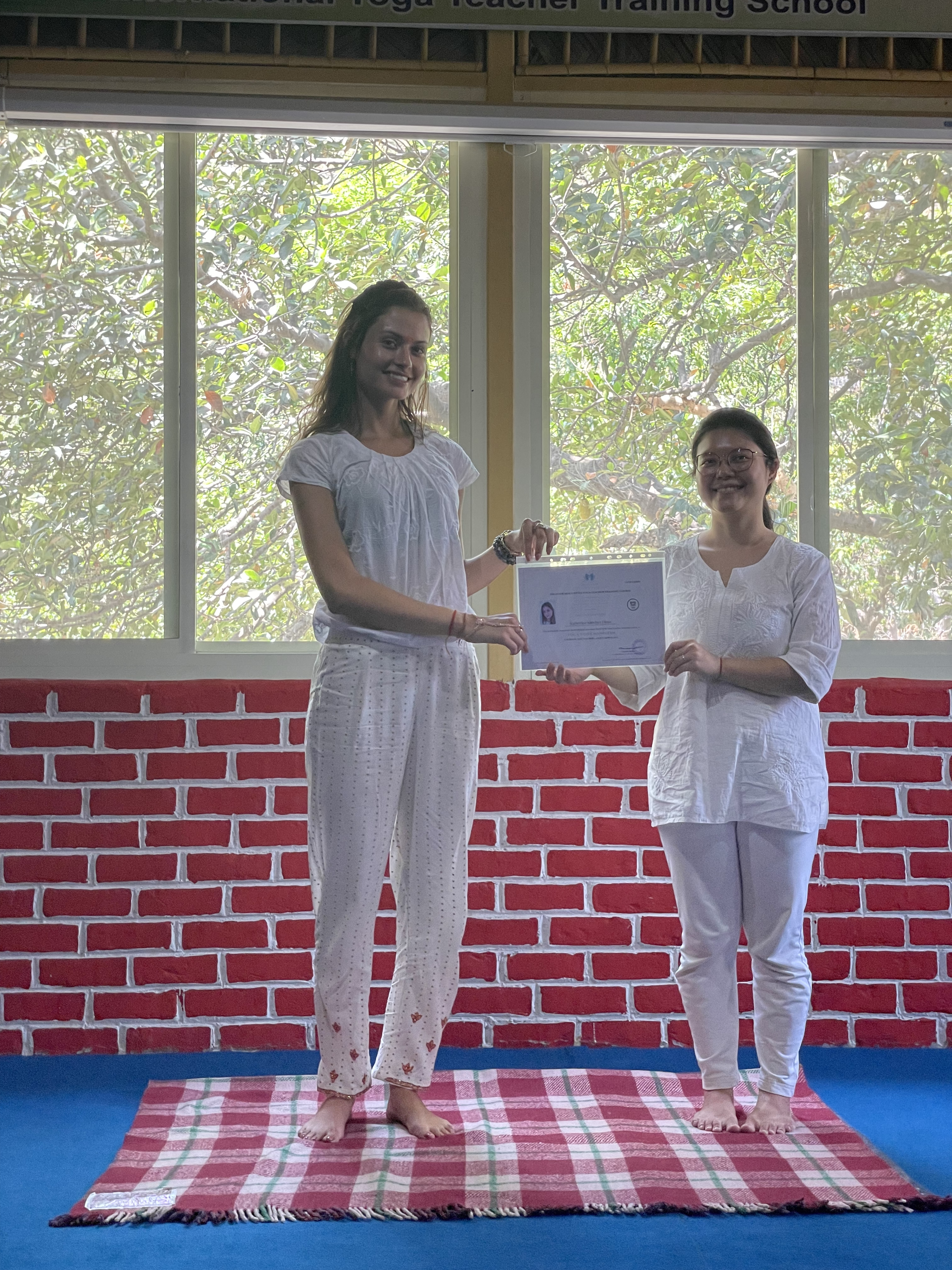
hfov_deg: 28.0
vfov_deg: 36.8
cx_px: 476
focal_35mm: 52
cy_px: 635
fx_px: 1907
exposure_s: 1/100
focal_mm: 6
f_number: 2
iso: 80
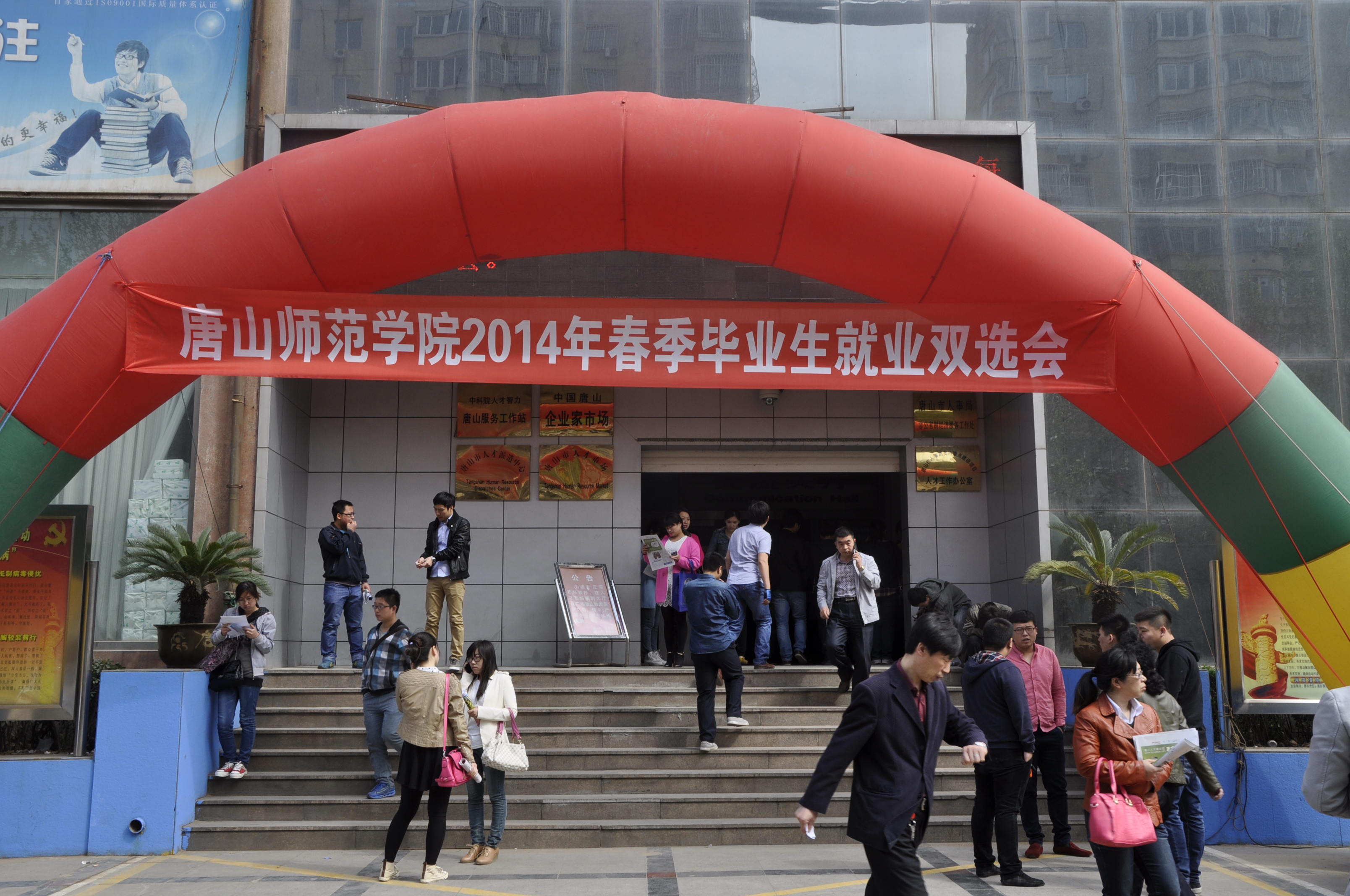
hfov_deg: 53.2
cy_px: 448
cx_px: 675
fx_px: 1348
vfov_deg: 36.8
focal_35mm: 36
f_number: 11
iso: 200
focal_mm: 24
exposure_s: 1/125
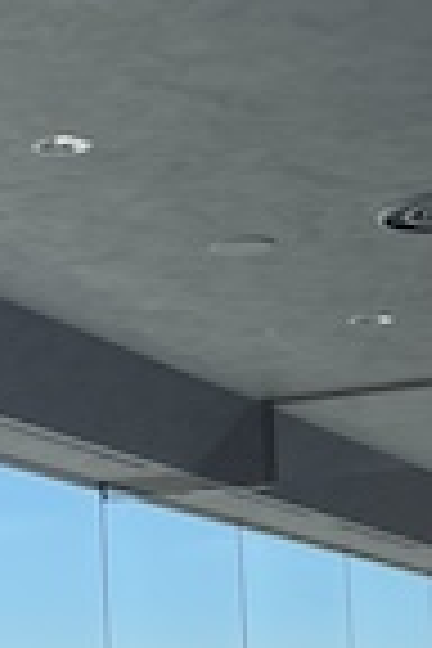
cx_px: -261
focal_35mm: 113
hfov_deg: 11.5
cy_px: 531
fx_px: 2034
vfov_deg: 17.9
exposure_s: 1/4000
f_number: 1.6
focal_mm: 4.2
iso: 32
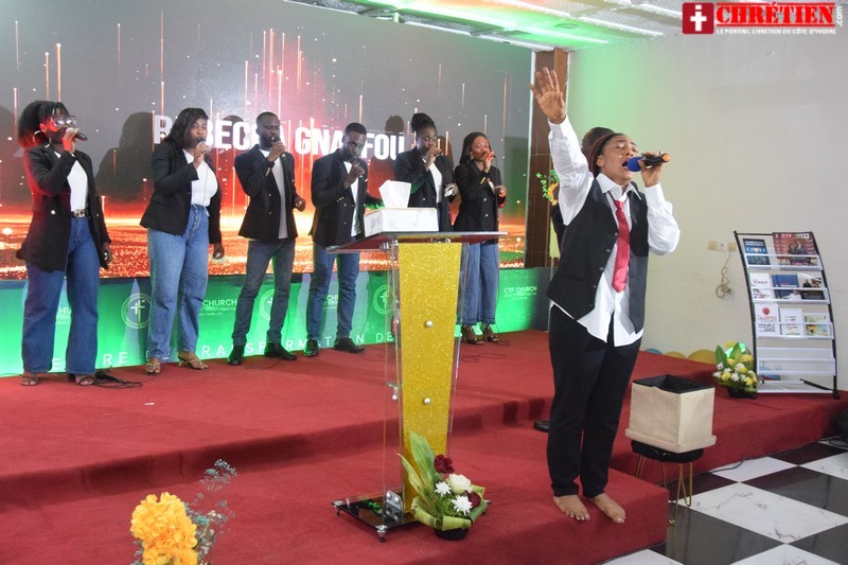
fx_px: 883
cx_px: 424
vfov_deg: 35.5
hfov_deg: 51.3
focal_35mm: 38
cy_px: 282
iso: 6400
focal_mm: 25
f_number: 5.6
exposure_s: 1/100
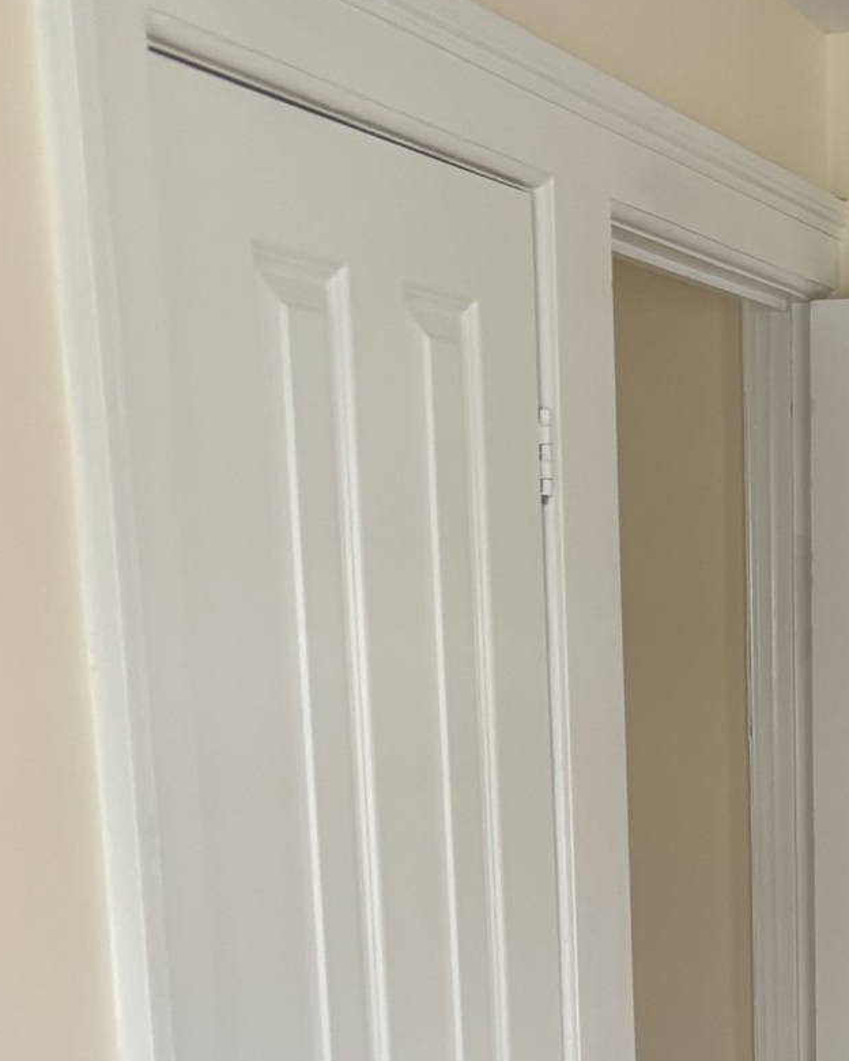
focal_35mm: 75
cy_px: 1179
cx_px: 1004
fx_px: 2356
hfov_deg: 19.3
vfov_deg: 23.7
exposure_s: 1/121
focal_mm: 5.96
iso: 80
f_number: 1.6
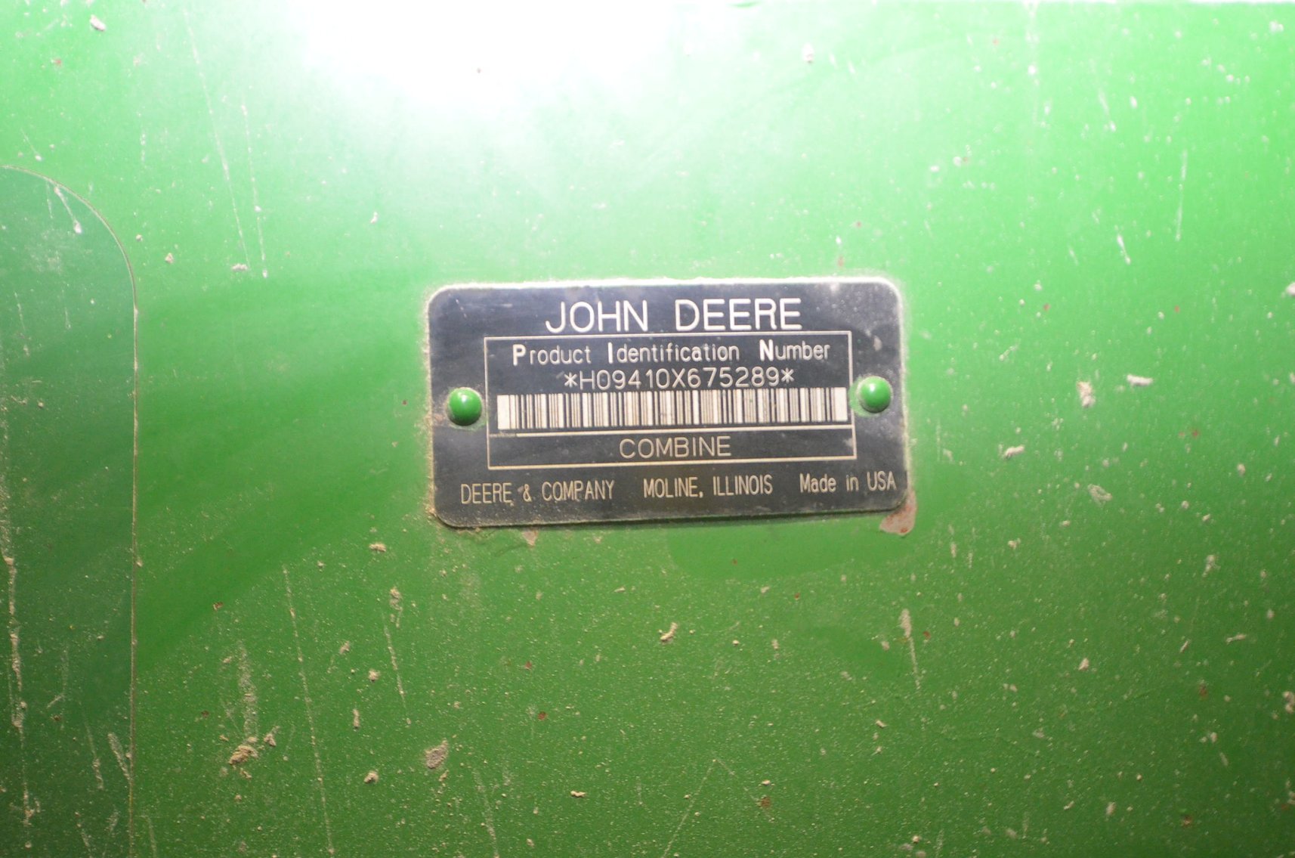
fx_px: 1292
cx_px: 648
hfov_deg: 53.2
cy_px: 429
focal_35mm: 36
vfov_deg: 36.7
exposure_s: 1/60
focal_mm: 24
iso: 3200
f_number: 4.5
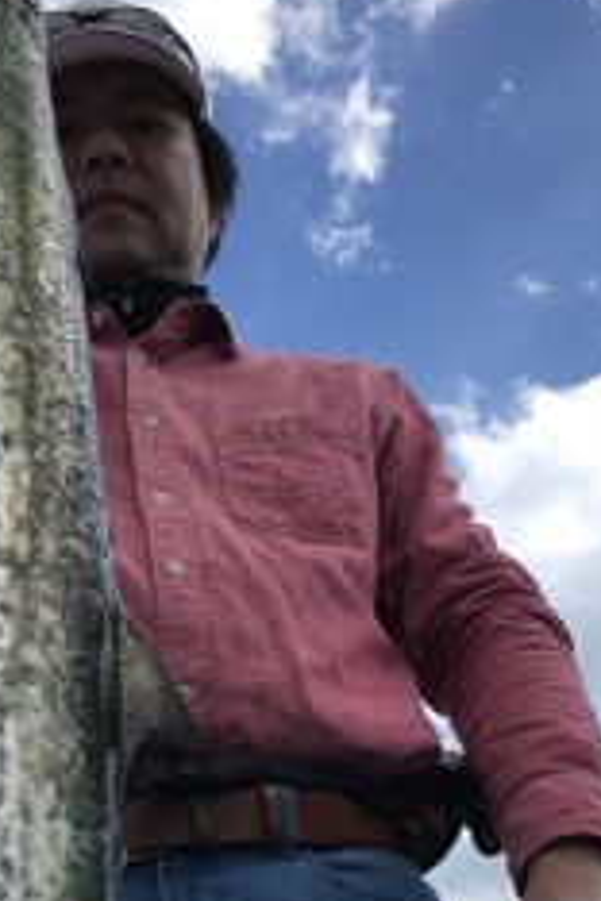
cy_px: 824
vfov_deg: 31.2
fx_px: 1527
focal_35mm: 61
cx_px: 156
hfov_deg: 22.1
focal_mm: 3.99
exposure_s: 1/2179
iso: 20
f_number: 1.8
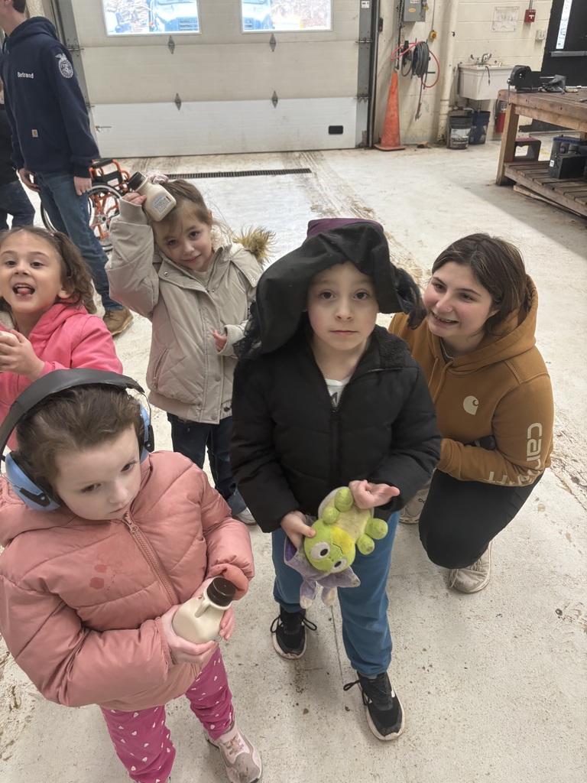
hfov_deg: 53.1
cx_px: 294
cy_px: 392
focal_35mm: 26
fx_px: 588
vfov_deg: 67.3
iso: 125
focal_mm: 5.96
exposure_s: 1/60
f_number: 1.6
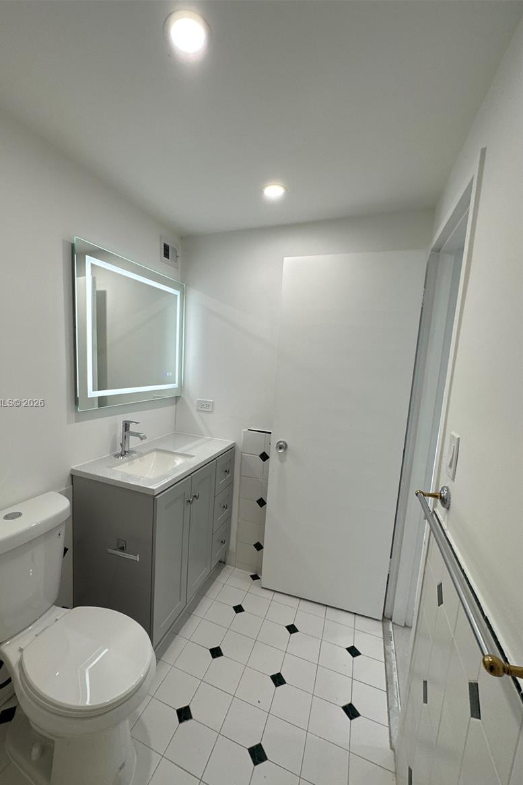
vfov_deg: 100.4
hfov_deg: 76.8
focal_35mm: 15
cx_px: 222
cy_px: 404
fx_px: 327
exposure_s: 1/120
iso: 64
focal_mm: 2.22
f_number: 2.2
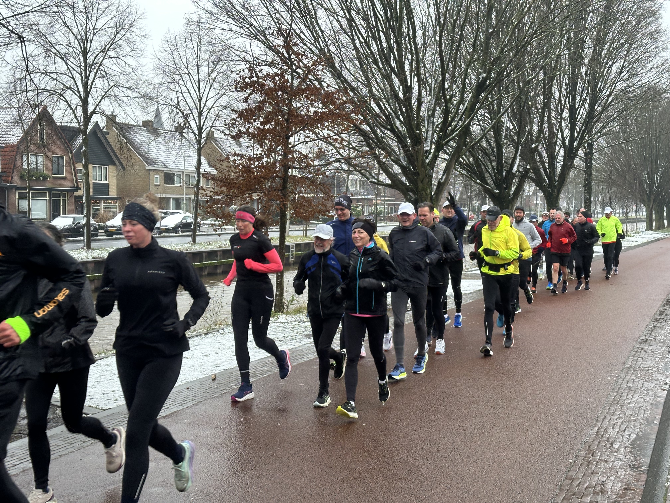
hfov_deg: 39.7
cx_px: 335
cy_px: 252
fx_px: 929
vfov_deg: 30.3
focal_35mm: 48
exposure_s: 1/85
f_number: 1.78
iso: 80
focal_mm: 6.86
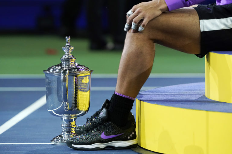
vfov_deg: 3.4
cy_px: 77
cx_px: 116
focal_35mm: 400
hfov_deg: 5.2
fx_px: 2578
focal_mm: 400
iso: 4000
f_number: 5.6
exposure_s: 1/1000
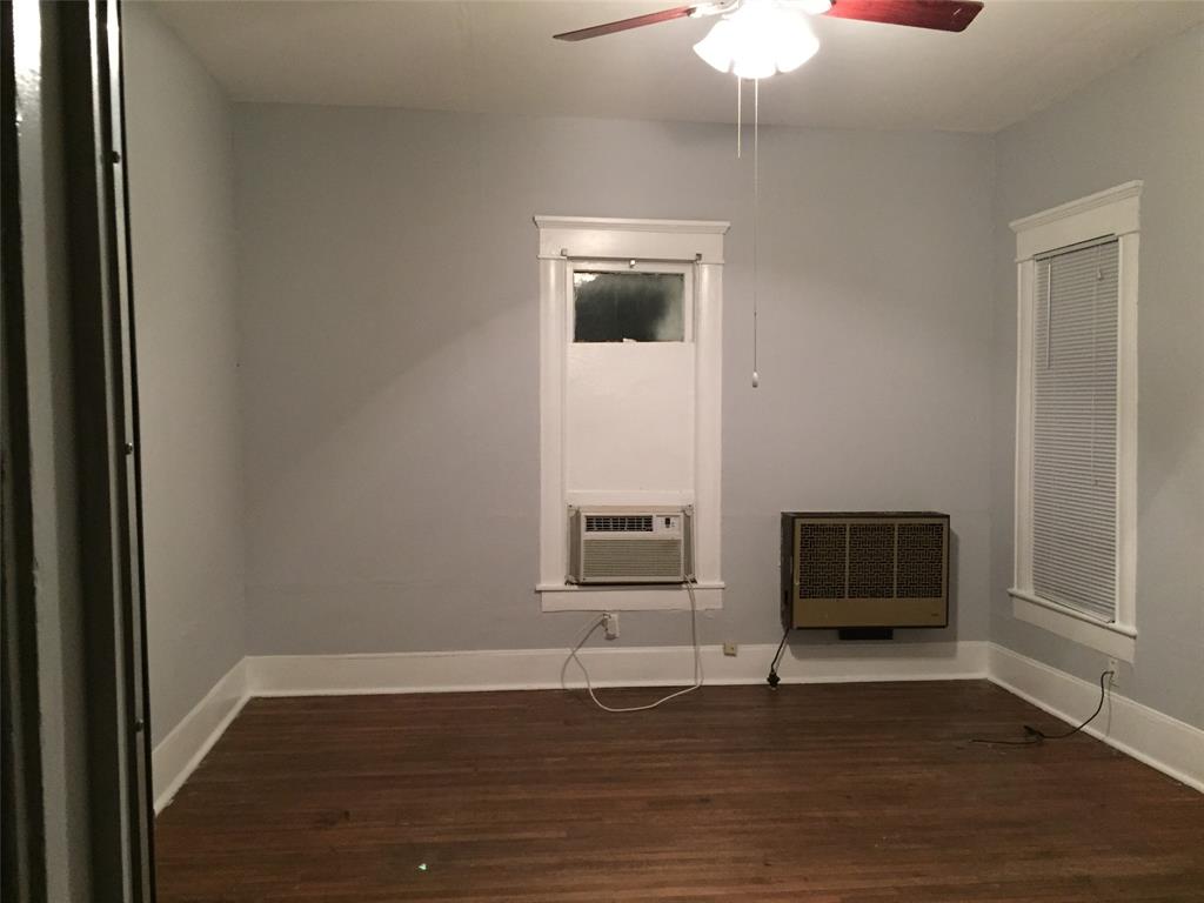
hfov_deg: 61.7
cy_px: 452
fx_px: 1009
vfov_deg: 48.2
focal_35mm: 29
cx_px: 602
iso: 250
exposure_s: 1/15
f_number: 2.2
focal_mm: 4.15
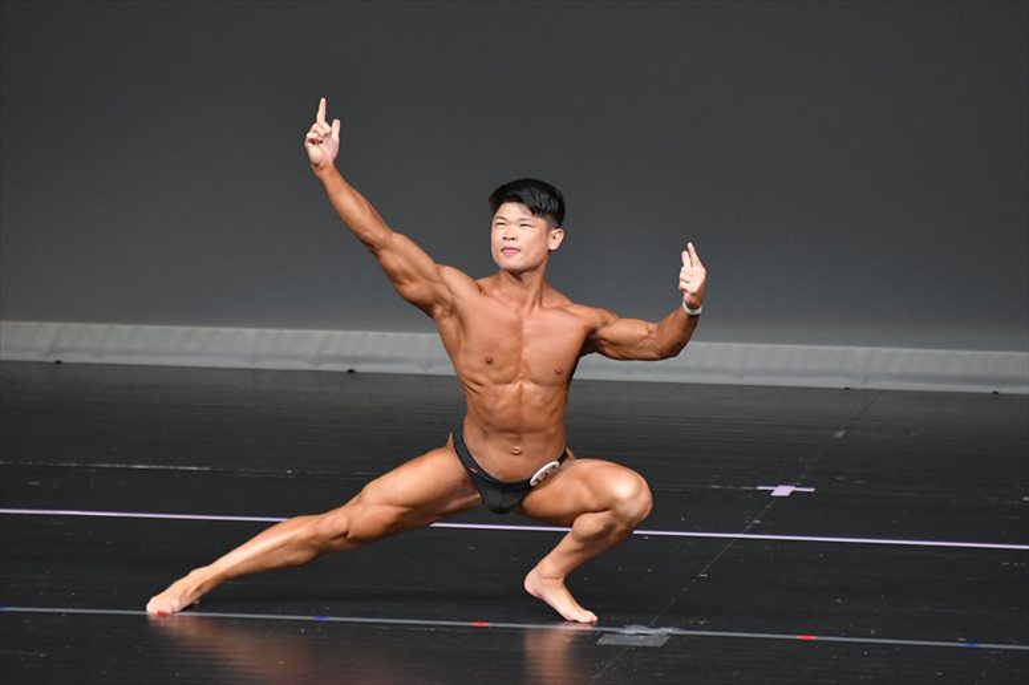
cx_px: 514
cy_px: 342
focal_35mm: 375
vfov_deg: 3.7
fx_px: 10714
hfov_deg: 5.5
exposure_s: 1/400
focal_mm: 250
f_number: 5.6
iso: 4000
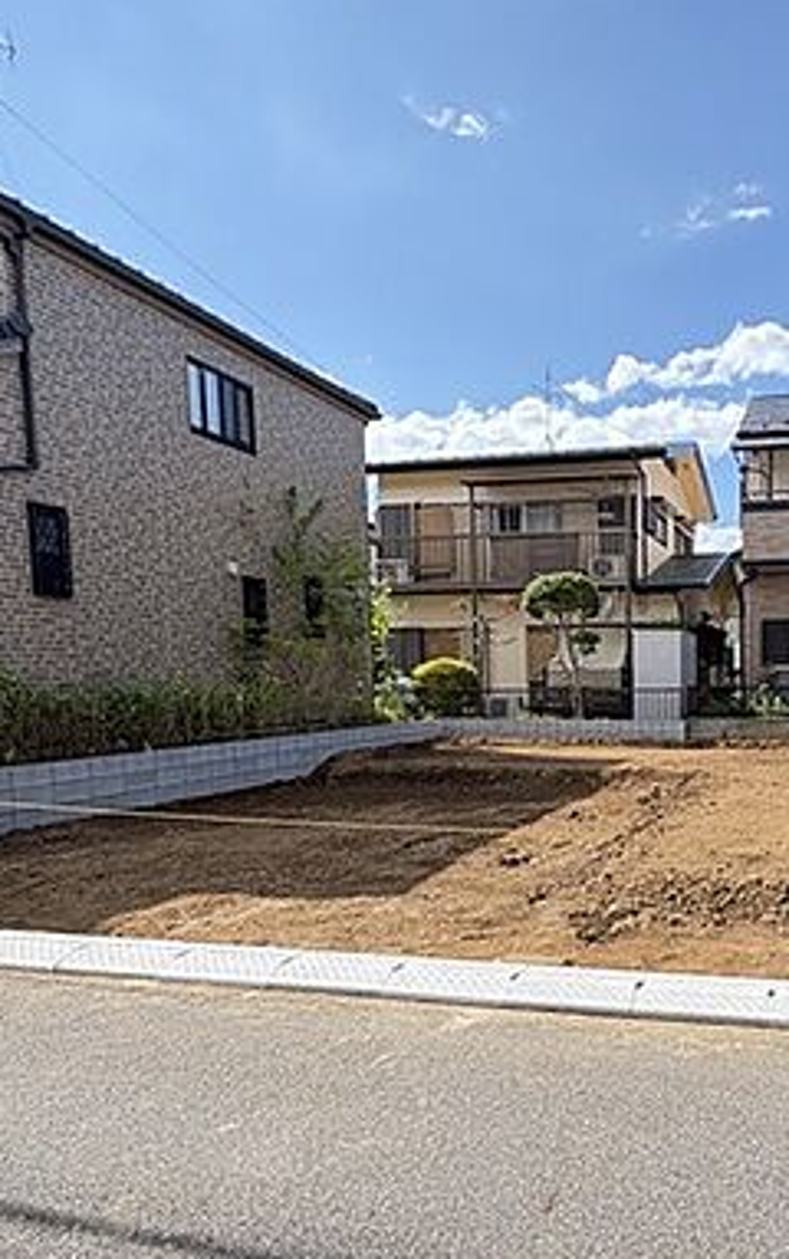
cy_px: 751
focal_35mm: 24
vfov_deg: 74.0
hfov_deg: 47.0
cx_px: 681
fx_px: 824
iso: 40
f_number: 2.2
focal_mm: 2.22
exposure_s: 1/552
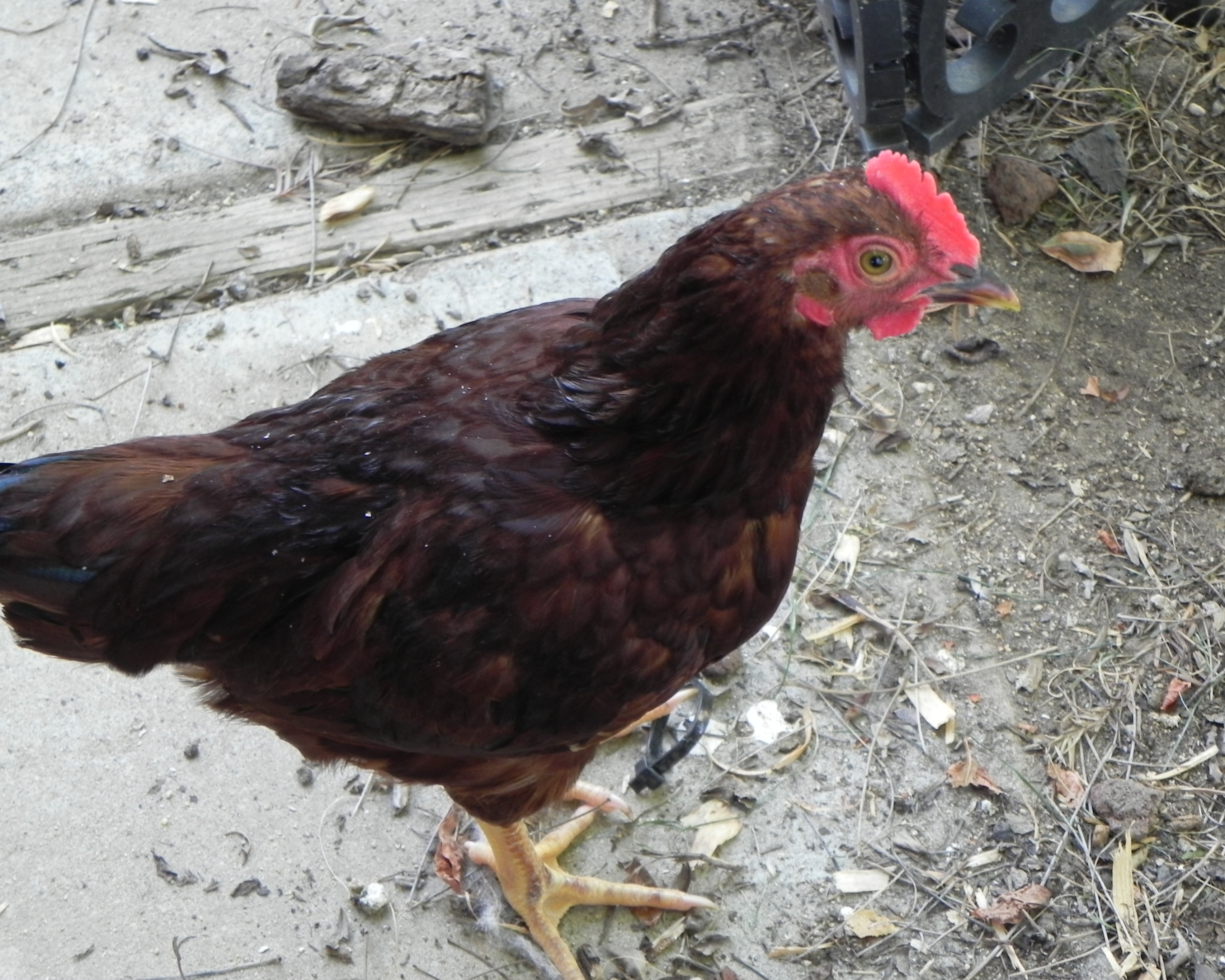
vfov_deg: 12.6
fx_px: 4423
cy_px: 490
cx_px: 595
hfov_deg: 15.8
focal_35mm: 122
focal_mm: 20.8
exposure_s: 1/30
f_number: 4
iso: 161
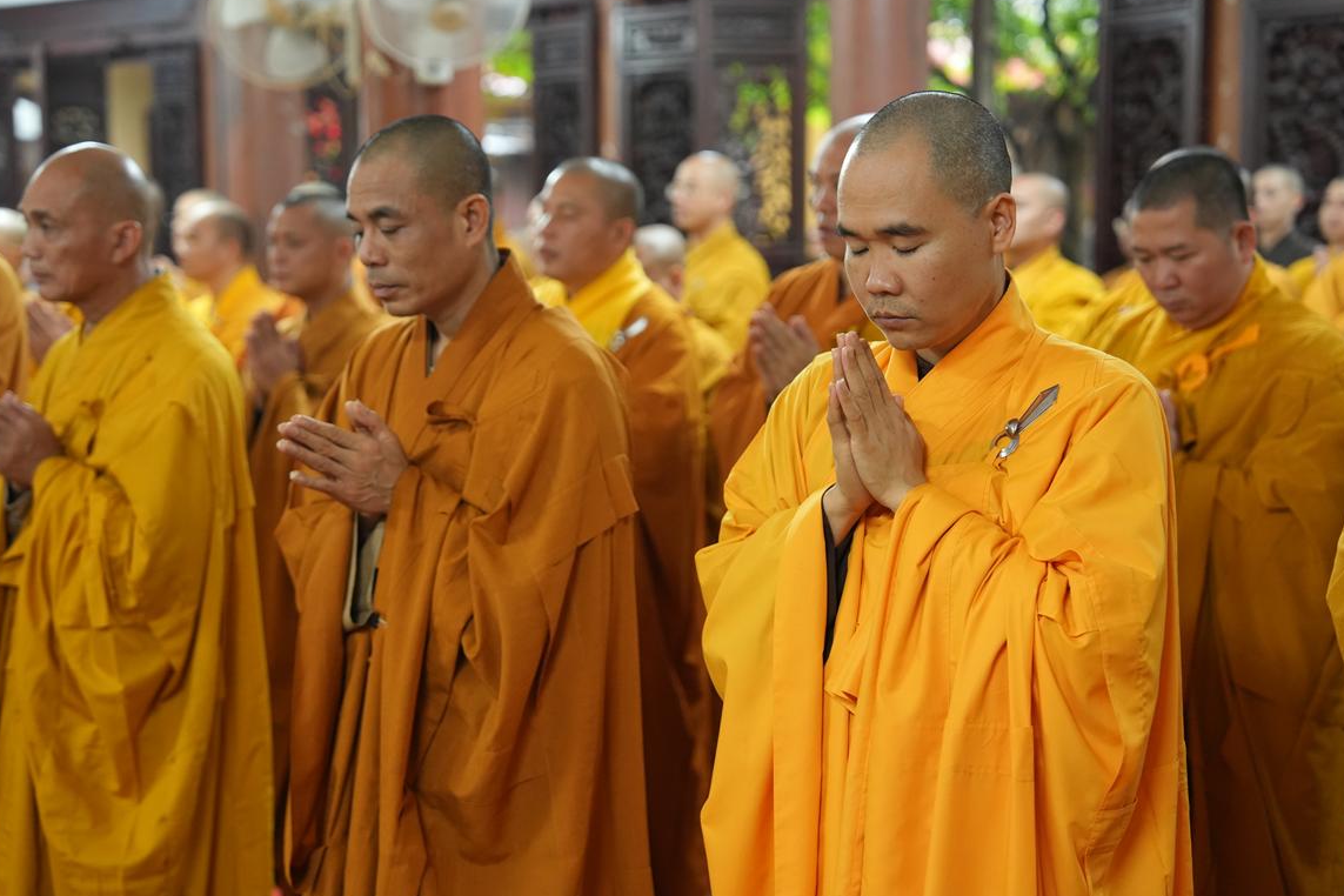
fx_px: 2352
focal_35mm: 63
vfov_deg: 21.6
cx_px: 653
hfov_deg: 31.9
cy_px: 434
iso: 3200
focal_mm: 60
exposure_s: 1/100
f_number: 2.8
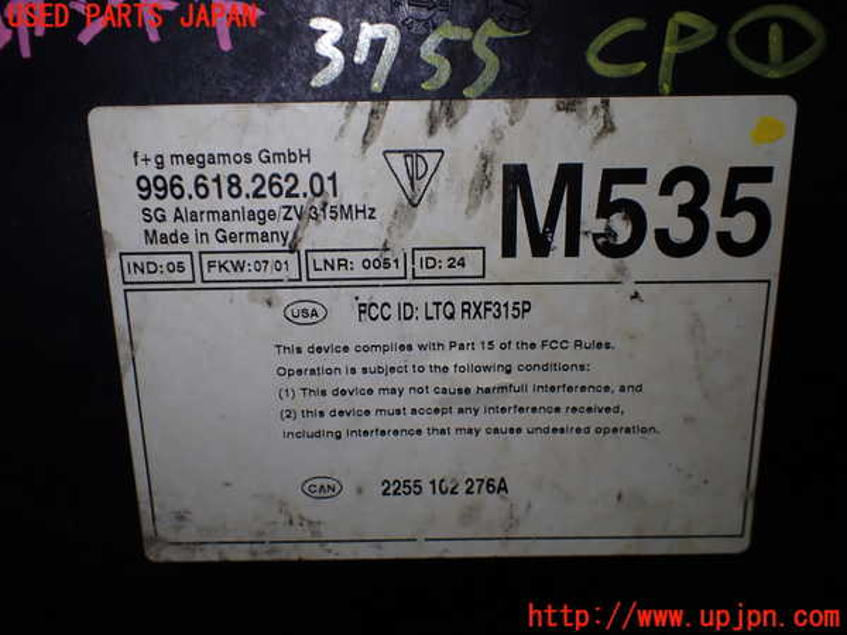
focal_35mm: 30
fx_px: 734
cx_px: 424
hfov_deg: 60.0
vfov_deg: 46.8
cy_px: 318
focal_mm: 5.4
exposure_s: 1/125
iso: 100
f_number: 2.3
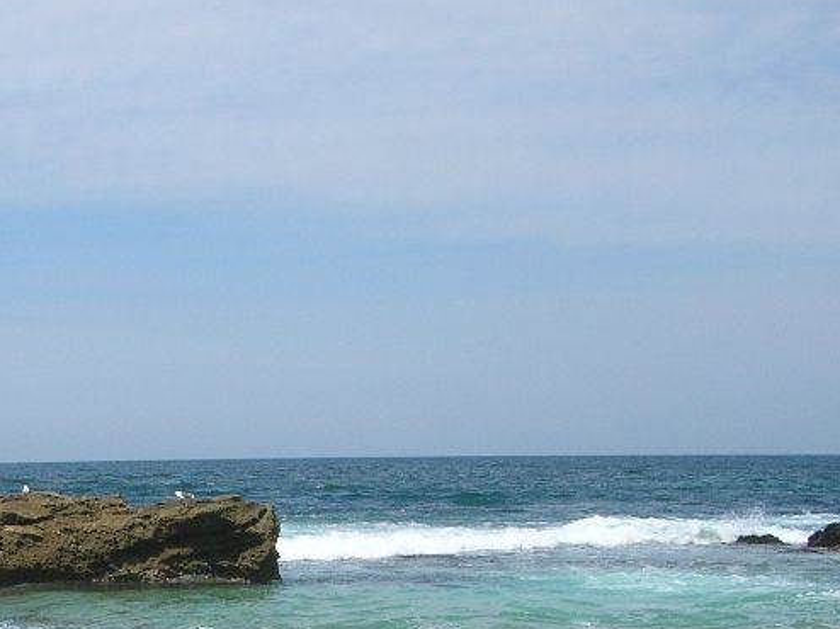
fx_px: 1965
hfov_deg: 23.6
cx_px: 128
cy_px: 711
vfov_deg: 17.5
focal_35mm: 81
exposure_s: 1/407
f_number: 5.6
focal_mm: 5.8
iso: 50
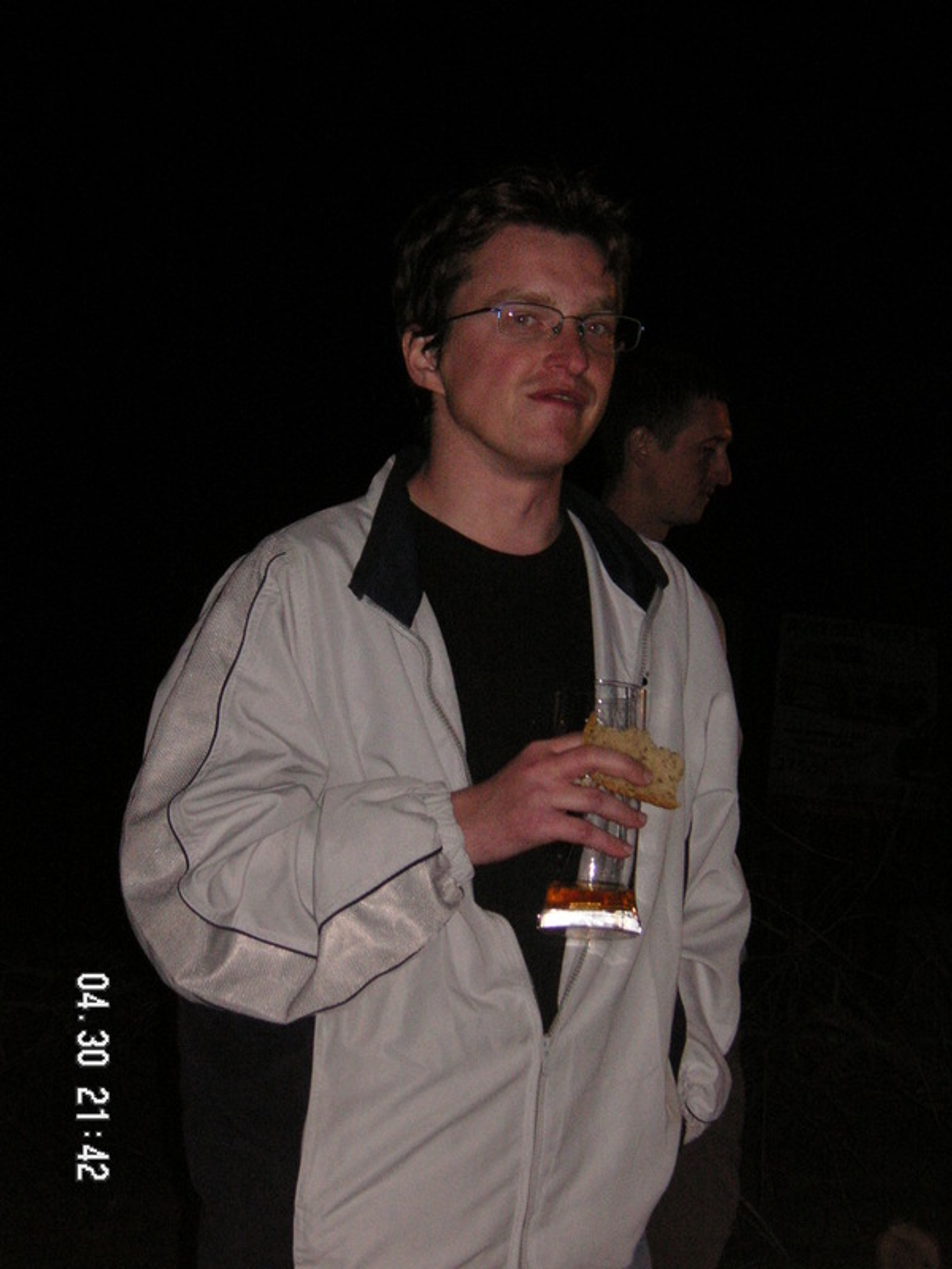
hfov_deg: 18.0
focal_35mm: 82
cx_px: 476
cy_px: 634
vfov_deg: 23.8
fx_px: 3007
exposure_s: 1/90
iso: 160
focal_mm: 13.6
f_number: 4.6
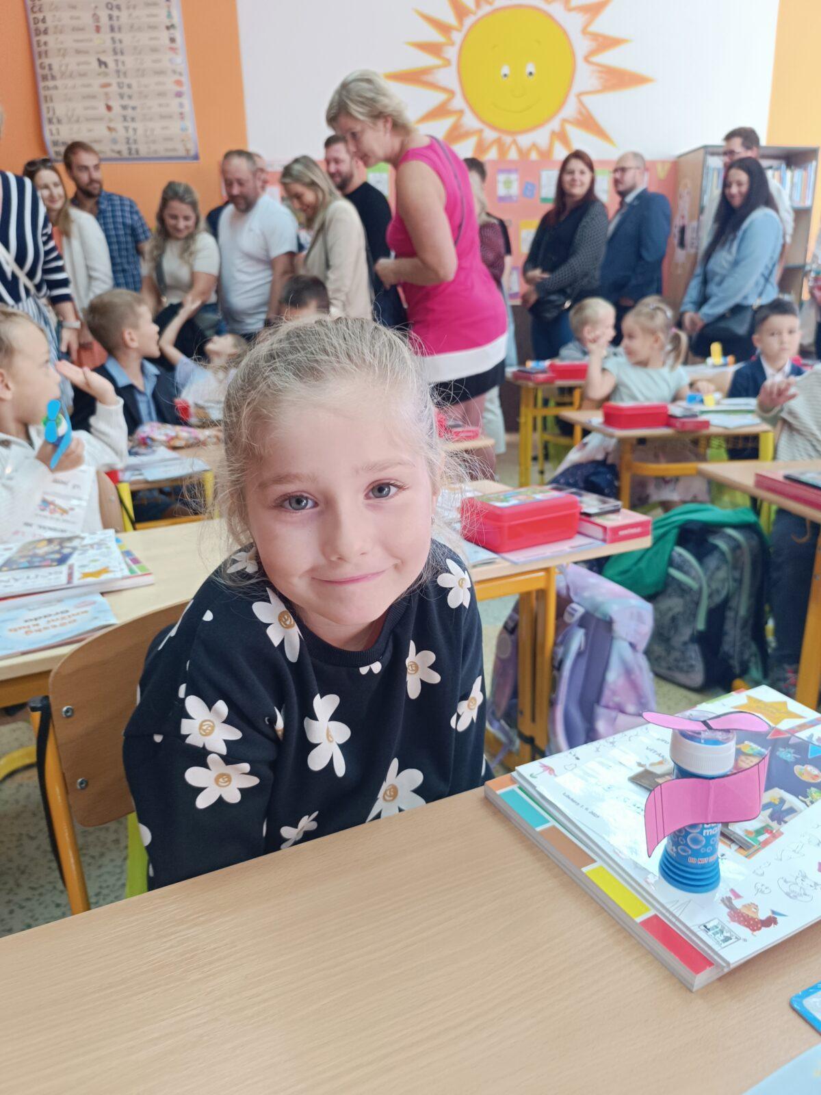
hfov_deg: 56.8
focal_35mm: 24
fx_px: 759
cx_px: 410
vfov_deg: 71.6
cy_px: 548
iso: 595
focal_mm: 6.14
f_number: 1.65
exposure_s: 1/100
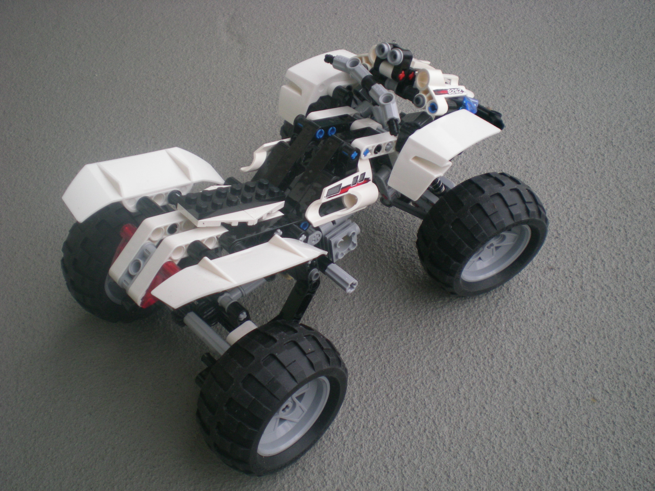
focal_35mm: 38
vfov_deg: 37.7
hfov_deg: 49.0
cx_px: 328
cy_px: 246
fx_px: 719
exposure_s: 1/60.2
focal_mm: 6.3
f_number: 3.1
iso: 129
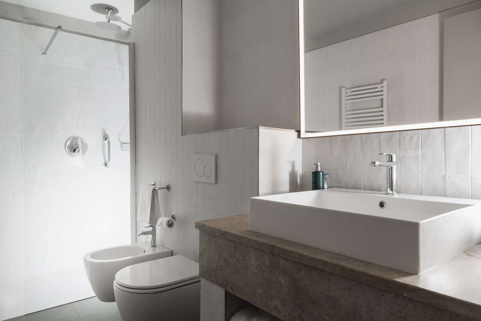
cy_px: 160
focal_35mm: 25
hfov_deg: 70.6
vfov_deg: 50.6
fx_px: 339
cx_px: 240
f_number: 7.1
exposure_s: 1/25
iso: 400
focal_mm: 25.4
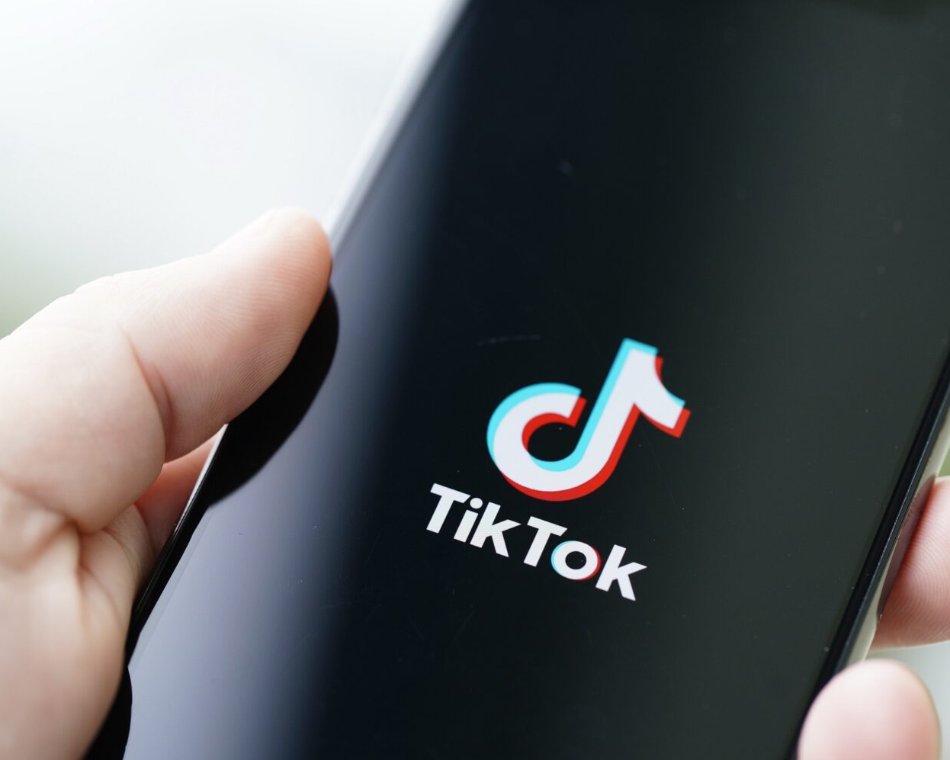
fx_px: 3177
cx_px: 501
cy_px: 380
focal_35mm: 113
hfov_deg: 17.0
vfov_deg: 13.6
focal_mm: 100
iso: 400
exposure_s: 1/160
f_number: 2.8
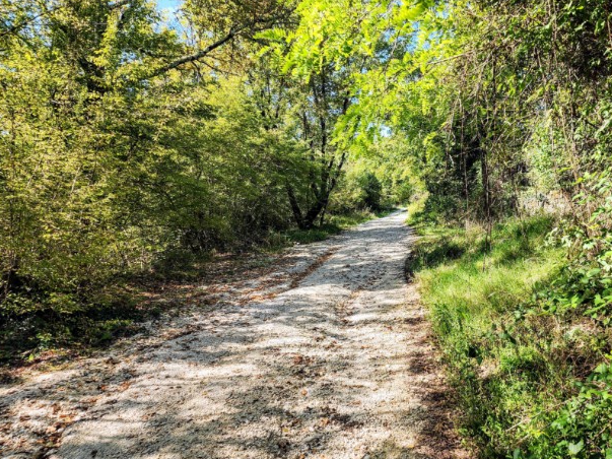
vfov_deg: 48.2
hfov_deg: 61.3
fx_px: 513
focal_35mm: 29
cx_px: 357
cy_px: 234
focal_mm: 6.4
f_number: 1.8
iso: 12
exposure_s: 1/205
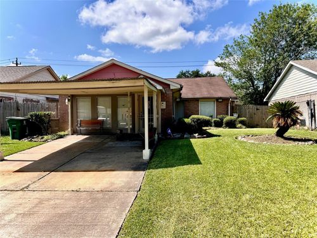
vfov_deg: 53.1
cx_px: 158
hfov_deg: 67.3
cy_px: 119
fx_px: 238
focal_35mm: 26
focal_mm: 5.7
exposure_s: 1/4115
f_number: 1.5
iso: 50
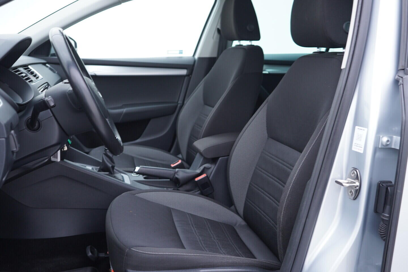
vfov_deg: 36.9
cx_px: 204
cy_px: 136
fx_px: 408
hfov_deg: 53.1
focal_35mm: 36
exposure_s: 1/40
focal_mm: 24
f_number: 2.8
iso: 200
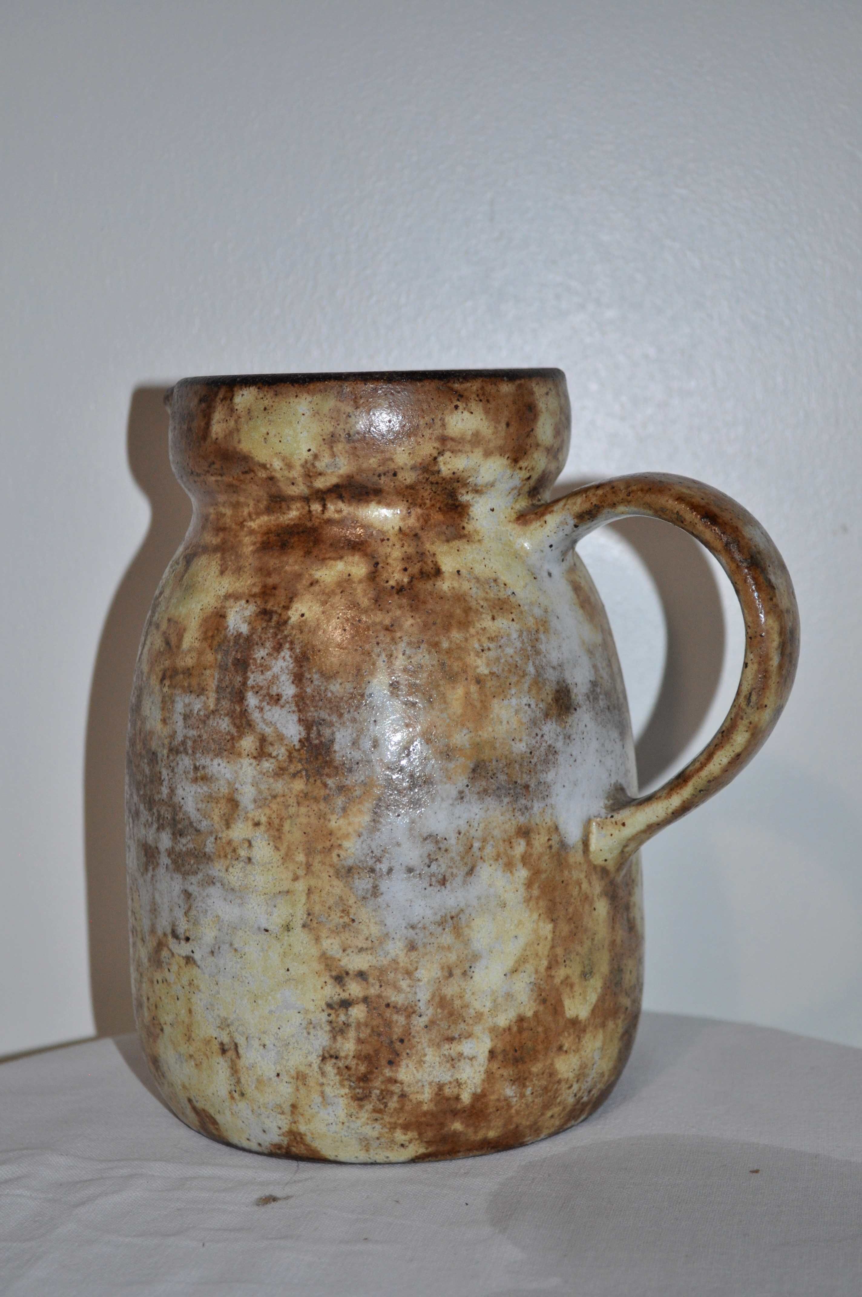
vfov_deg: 31.9
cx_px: 431
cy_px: 648
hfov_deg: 21.5
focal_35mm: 63
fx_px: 2268
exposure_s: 1/60
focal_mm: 42
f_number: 5.3
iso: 640
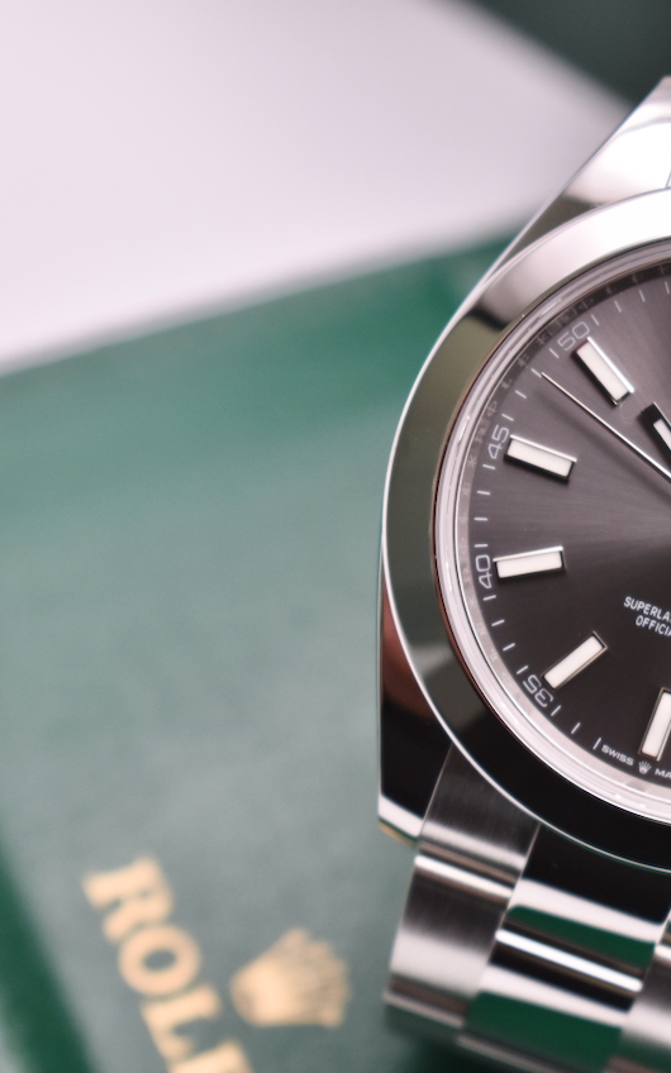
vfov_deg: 17.4
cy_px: 538
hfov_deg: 10.8
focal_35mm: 120
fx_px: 3511
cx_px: 751
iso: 640
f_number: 5.6
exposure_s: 1/125
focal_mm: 52
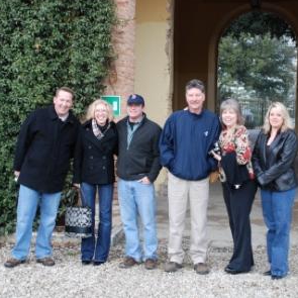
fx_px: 604
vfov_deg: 27.7
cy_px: 147
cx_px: 182
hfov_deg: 27.6
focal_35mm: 62
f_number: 4.2
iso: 200
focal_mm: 32
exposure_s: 1/60
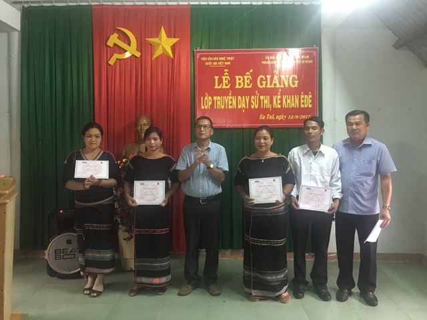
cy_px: 160
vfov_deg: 48.2
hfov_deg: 61.7
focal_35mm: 29
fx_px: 358
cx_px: 214
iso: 160
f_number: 2.2
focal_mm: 4.15
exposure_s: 1/8
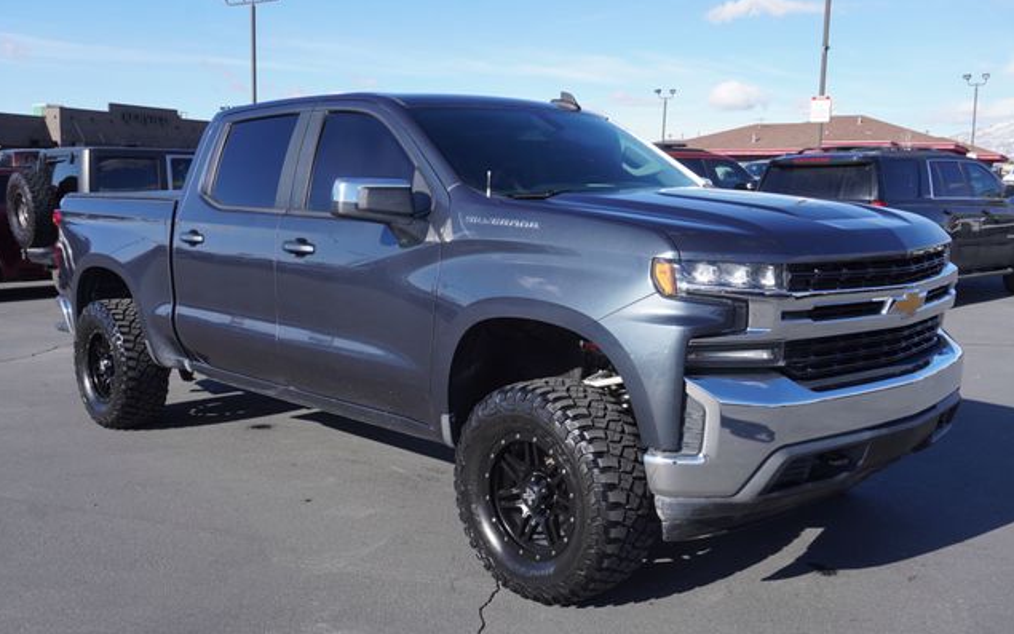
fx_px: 1023
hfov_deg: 52.7
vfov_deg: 34.4
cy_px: 337
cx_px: 505
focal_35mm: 37
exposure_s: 1/200
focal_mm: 24
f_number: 8
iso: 100
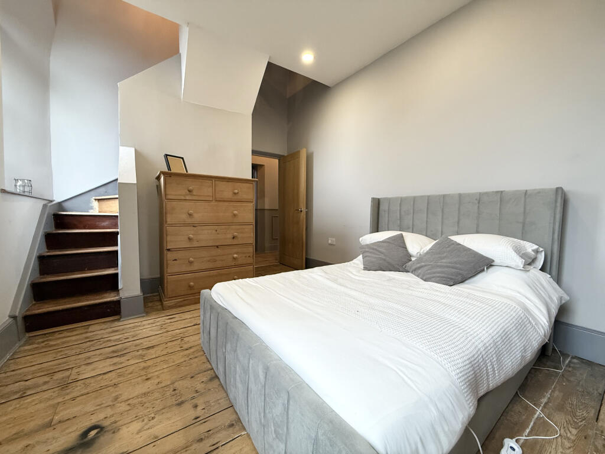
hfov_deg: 102.1
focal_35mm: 14
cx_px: 302
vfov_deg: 85.7
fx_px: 245
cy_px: 227
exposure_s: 1/100
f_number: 2.2
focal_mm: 2.22
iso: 200
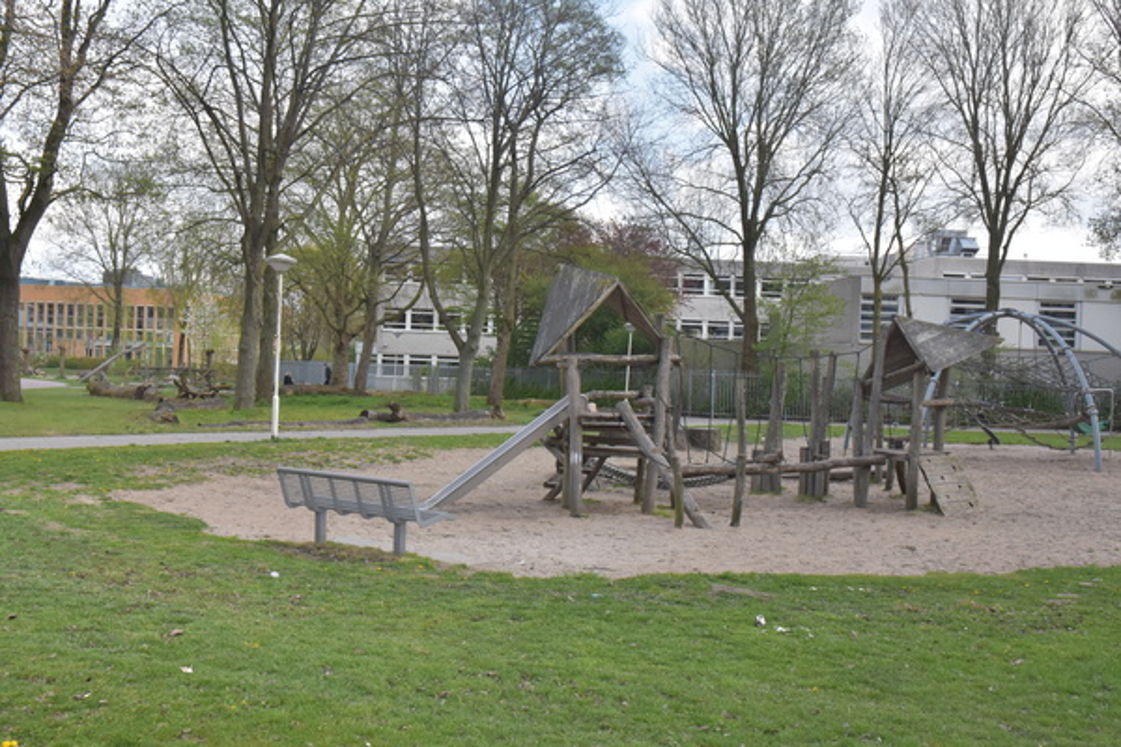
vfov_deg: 33.0
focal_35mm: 40
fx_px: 1261
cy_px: 374
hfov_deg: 47.9
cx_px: 560
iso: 1000
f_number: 7.1
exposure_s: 1/1000
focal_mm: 27
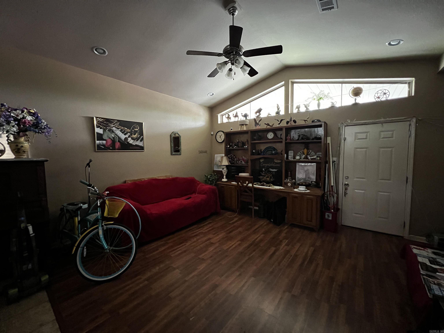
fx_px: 167
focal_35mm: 13
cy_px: 166
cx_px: 222
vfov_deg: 89.9
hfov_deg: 106.2
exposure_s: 1/39
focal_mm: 1.57
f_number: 1.8
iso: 1250
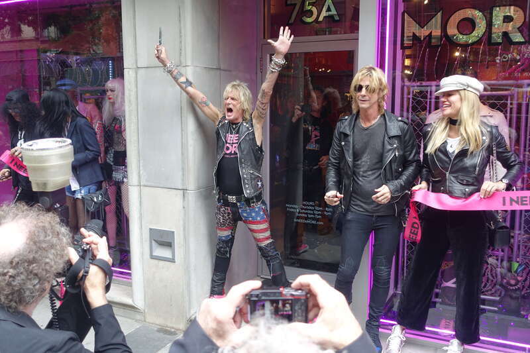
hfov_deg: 53.1
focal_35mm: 36
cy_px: 176
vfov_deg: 36.9
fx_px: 530
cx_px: 265
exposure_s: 1/60
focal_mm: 13.34
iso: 125
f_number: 2.8
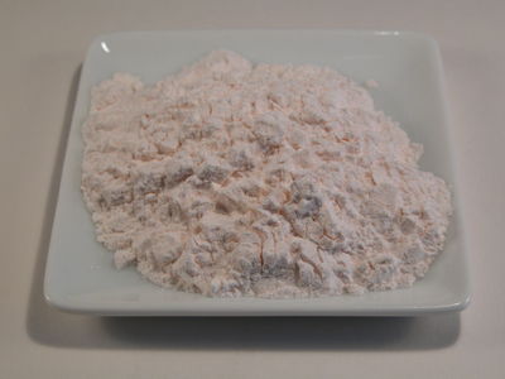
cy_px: 190
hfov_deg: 22.3
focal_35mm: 88
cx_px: 252
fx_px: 1284
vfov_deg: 16.8
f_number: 6.3
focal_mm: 22.3
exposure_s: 1/85.9
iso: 100
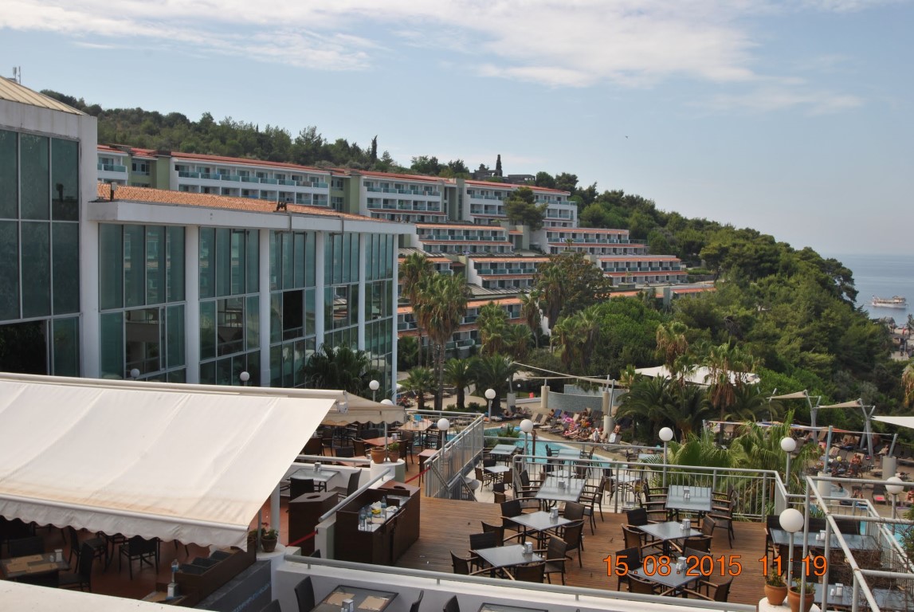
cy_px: 306
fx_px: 915
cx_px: 457
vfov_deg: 37.0
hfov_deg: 53.1
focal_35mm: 36
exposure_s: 1/200
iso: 100
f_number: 8
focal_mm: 24
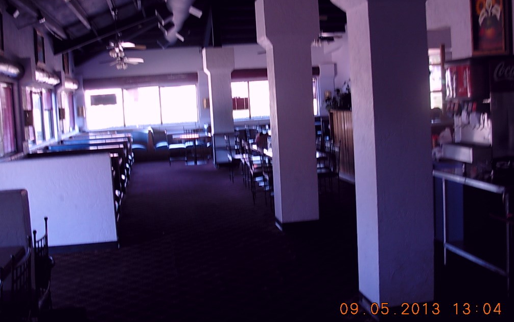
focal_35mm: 41
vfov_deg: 31.3
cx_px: 253
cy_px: 154
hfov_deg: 48.2
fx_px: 574
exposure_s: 1/10.4
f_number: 2.9
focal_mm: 6.3
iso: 50
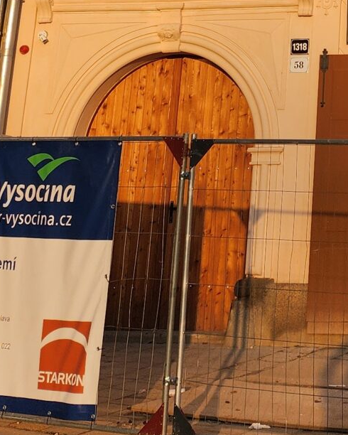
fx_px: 1261
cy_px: -291
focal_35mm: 98
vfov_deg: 16.9
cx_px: 491
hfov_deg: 14.8
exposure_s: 1/2897
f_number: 1.8
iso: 50
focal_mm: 5
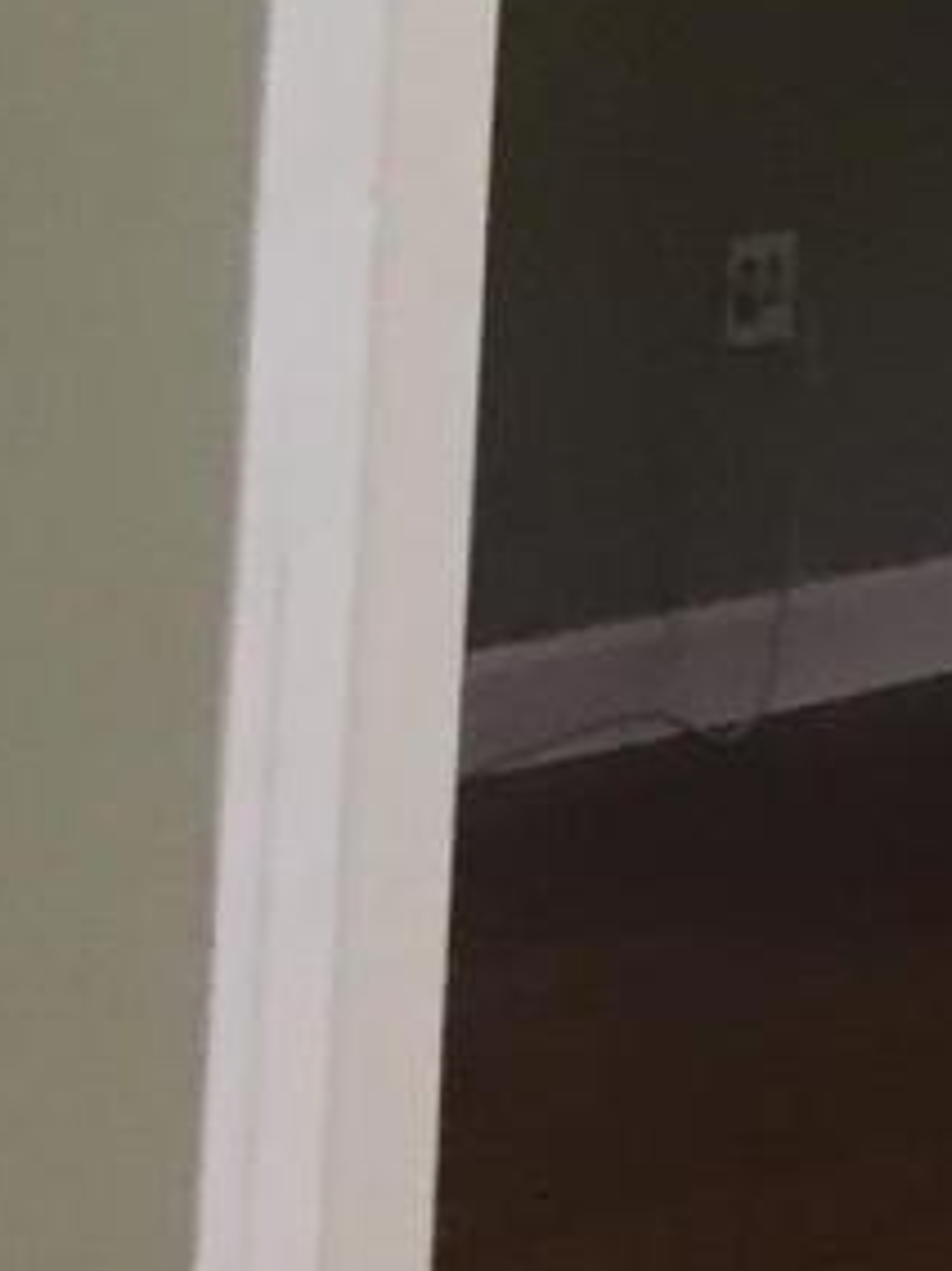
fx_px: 7523
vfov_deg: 8.8
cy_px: -1675
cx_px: 2838
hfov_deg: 6.6
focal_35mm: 205
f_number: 2.2
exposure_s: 1/30
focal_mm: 4.15
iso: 32
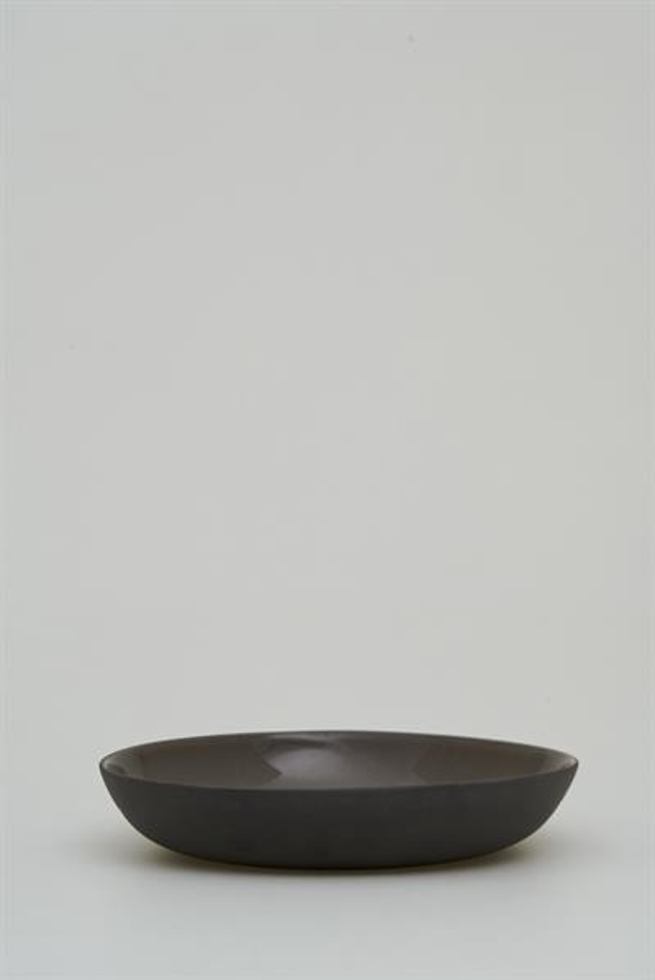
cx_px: 328
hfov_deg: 15.2
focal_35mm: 90
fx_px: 2453
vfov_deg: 22.6
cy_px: 490
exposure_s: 1/100
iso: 500
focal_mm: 90
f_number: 11
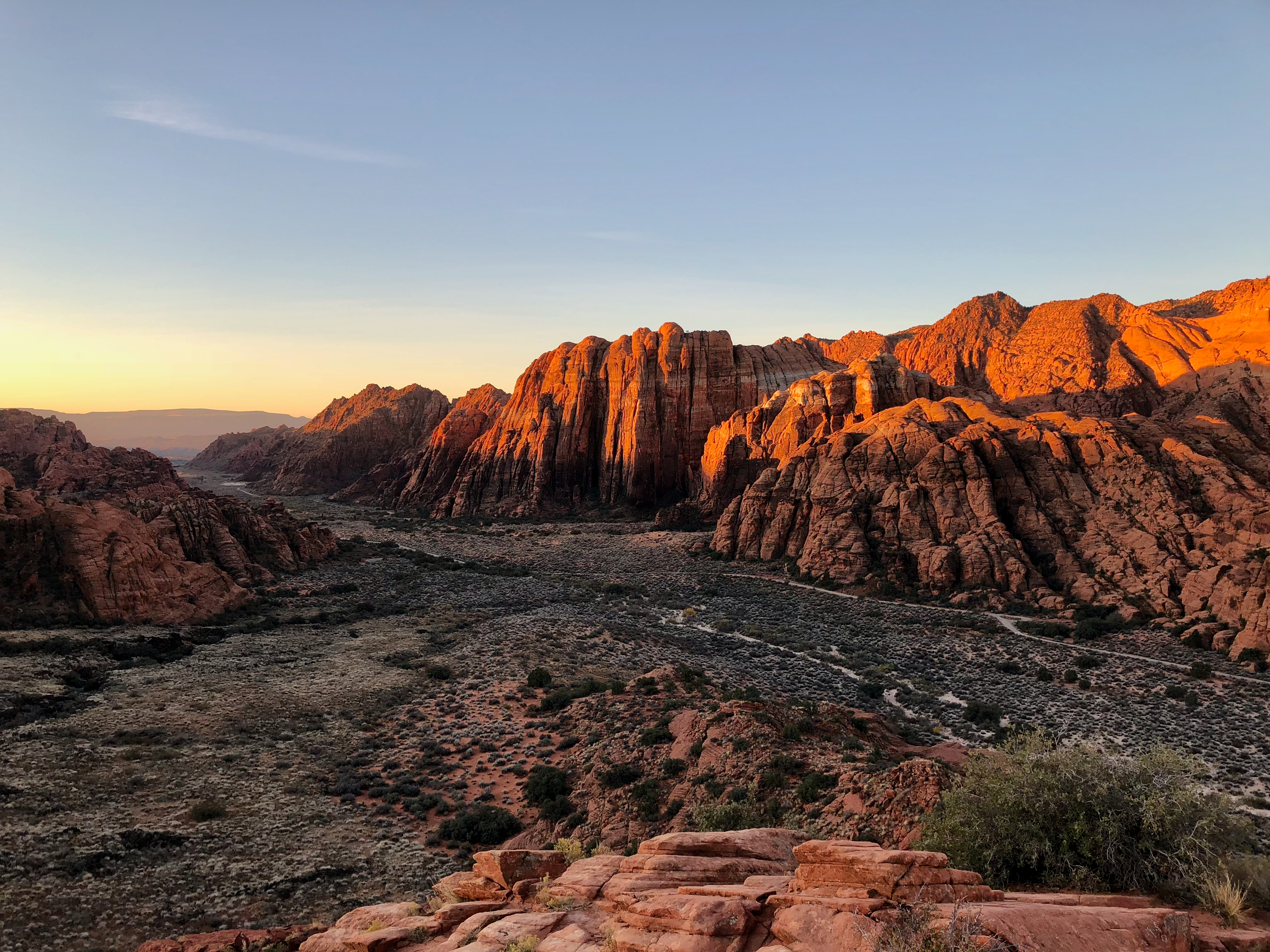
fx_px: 1064
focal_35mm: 29
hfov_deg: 61.7
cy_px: 476
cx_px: 635
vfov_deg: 48.2
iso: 20
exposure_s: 1/216
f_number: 1.8
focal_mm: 4
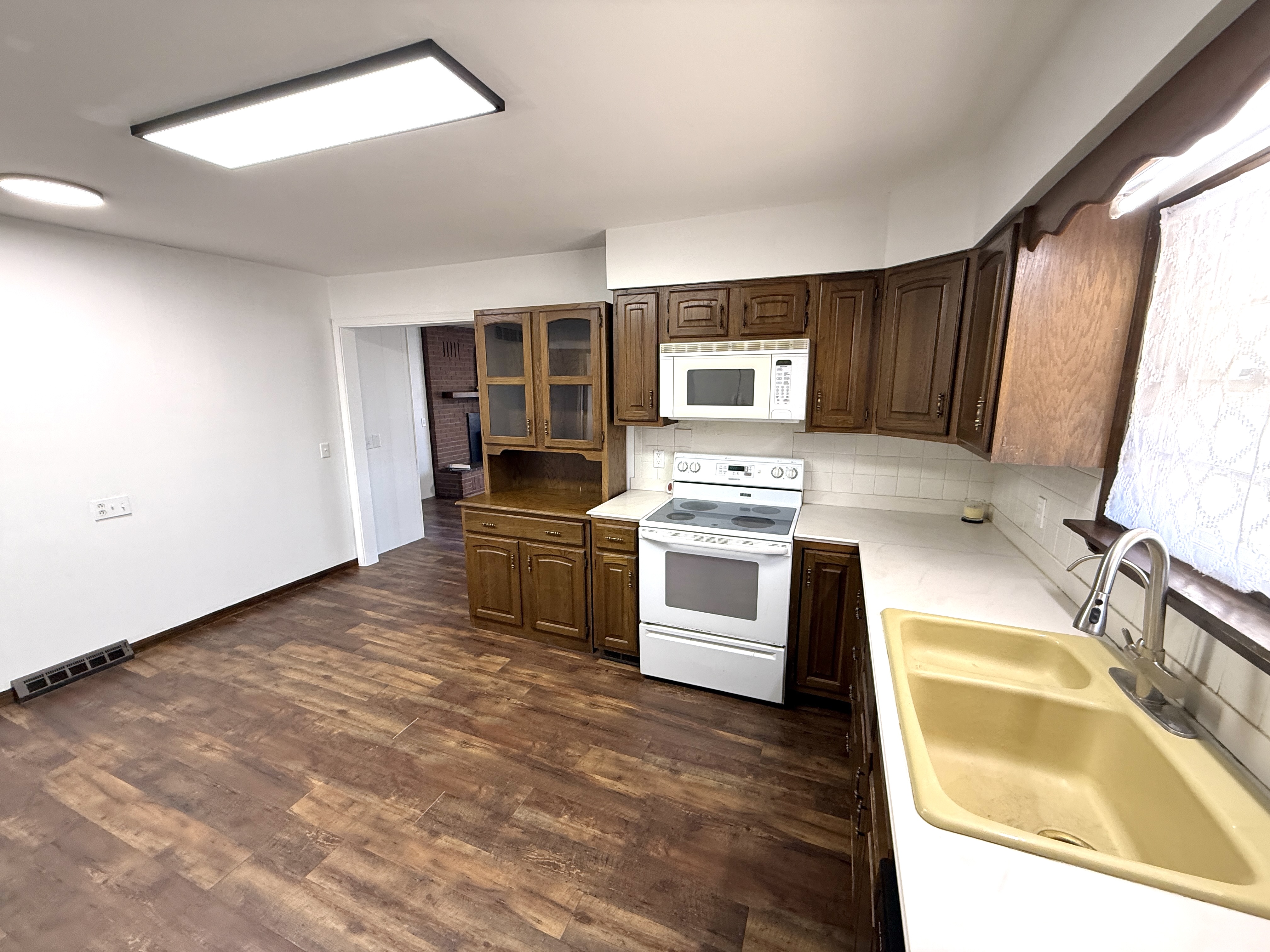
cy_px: 476
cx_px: 635
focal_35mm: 14
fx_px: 514
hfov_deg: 102.1
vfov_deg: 85.7
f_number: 2.2
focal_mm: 2.22
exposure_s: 1/60
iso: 160
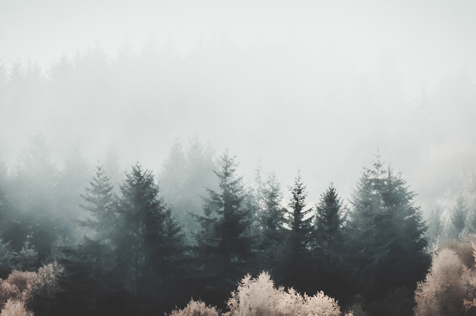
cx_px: 243
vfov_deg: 3.1
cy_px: 215
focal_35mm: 443
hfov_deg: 4.7
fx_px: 5851
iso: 1000
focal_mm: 200
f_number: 22
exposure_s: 1/200
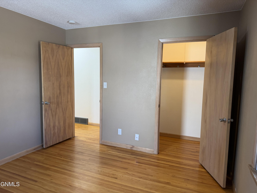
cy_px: 96
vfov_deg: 56.8
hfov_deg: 71.6
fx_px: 178
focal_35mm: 24
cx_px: 128
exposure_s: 1/120
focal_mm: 6.76
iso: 200
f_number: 1.78
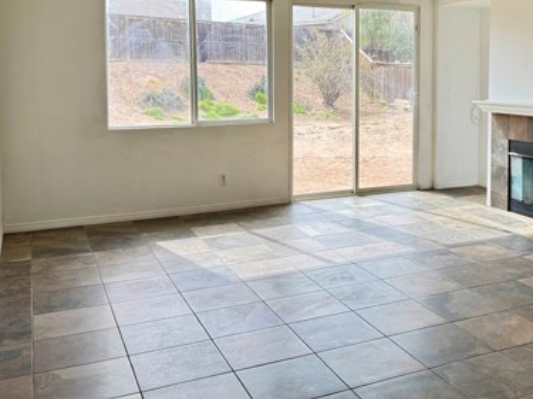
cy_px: 106
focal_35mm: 41
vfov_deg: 34.5
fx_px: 631
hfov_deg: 44.7
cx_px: 381
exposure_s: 1/292
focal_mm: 6.76
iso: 80
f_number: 1.78
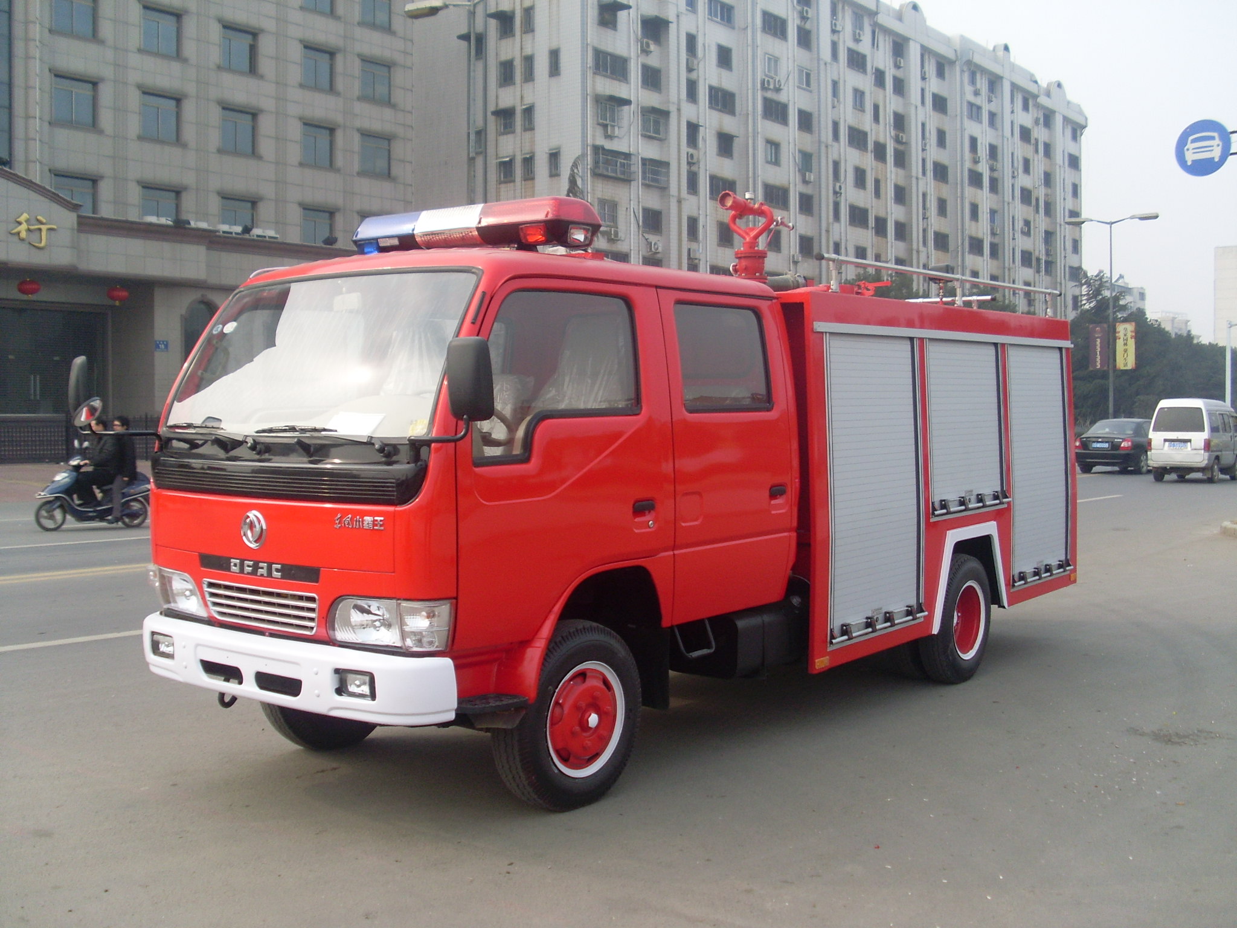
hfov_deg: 49.0
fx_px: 1358
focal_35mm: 38
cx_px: 618
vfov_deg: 37.7
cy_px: 464
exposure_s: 1/125
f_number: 7.7
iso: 80
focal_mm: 6.3
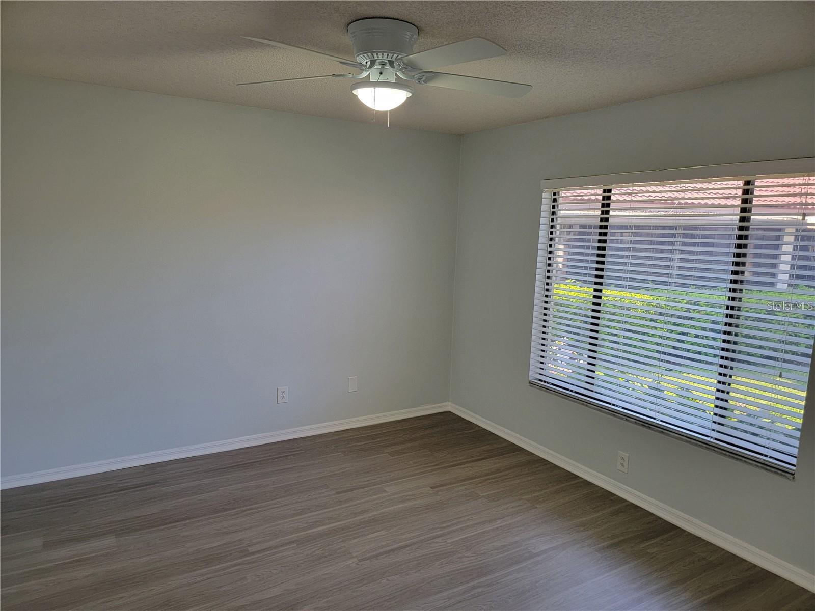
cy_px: 306
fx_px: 565
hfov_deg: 71.6
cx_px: 408
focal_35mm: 24
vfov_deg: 56.8
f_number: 1.8
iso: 250
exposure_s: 1/120
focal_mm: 6.7
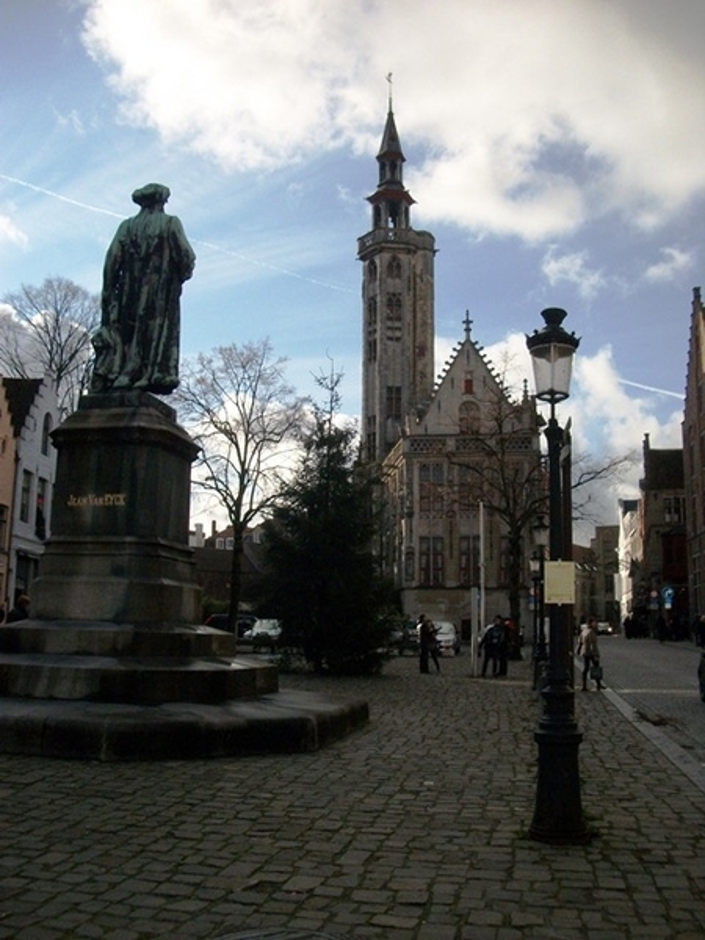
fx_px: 869
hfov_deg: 44.2
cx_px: 352
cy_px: 470
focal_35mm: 32
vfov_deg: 56.8
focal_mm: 5.7
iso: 200
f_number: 8.8
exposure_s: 1/500
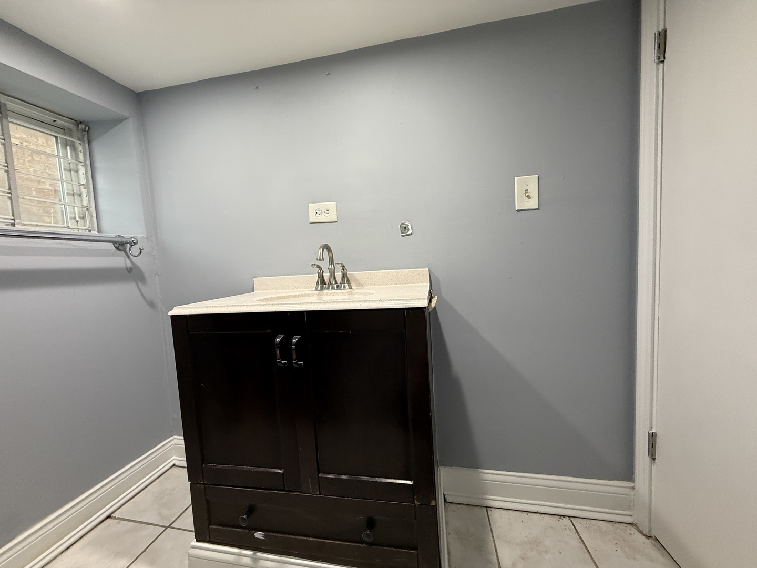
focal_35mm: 14
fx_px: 306
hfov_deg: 102.1
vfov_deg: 85.7
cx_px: 378
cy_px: 284
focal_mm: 2.22
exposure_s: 1/120
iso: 160
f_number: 2.2
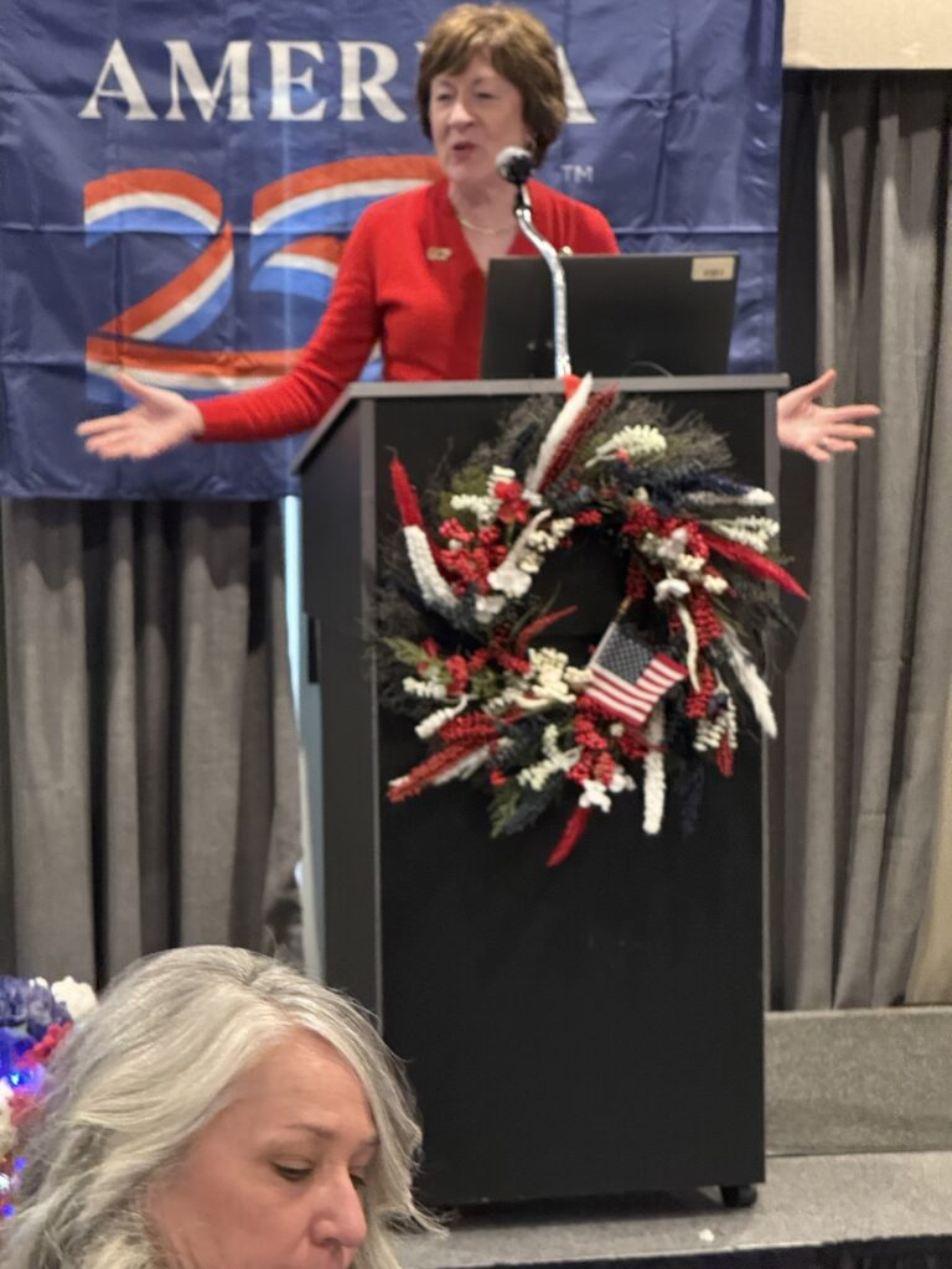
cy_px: 634
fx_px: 4400
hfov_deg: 12.3
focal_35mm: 120
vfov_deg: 16.4
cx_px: 476
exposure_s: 1/30
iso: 1250
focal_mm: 15.66
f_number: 2.8
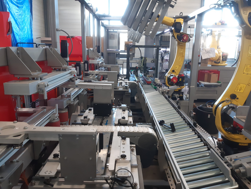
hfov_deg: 67.3
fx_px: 189
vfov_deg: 53.1
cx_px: 126
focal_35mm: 26
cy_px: 94
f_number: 1.7
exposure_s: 1/50
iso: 160
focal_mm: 3.92
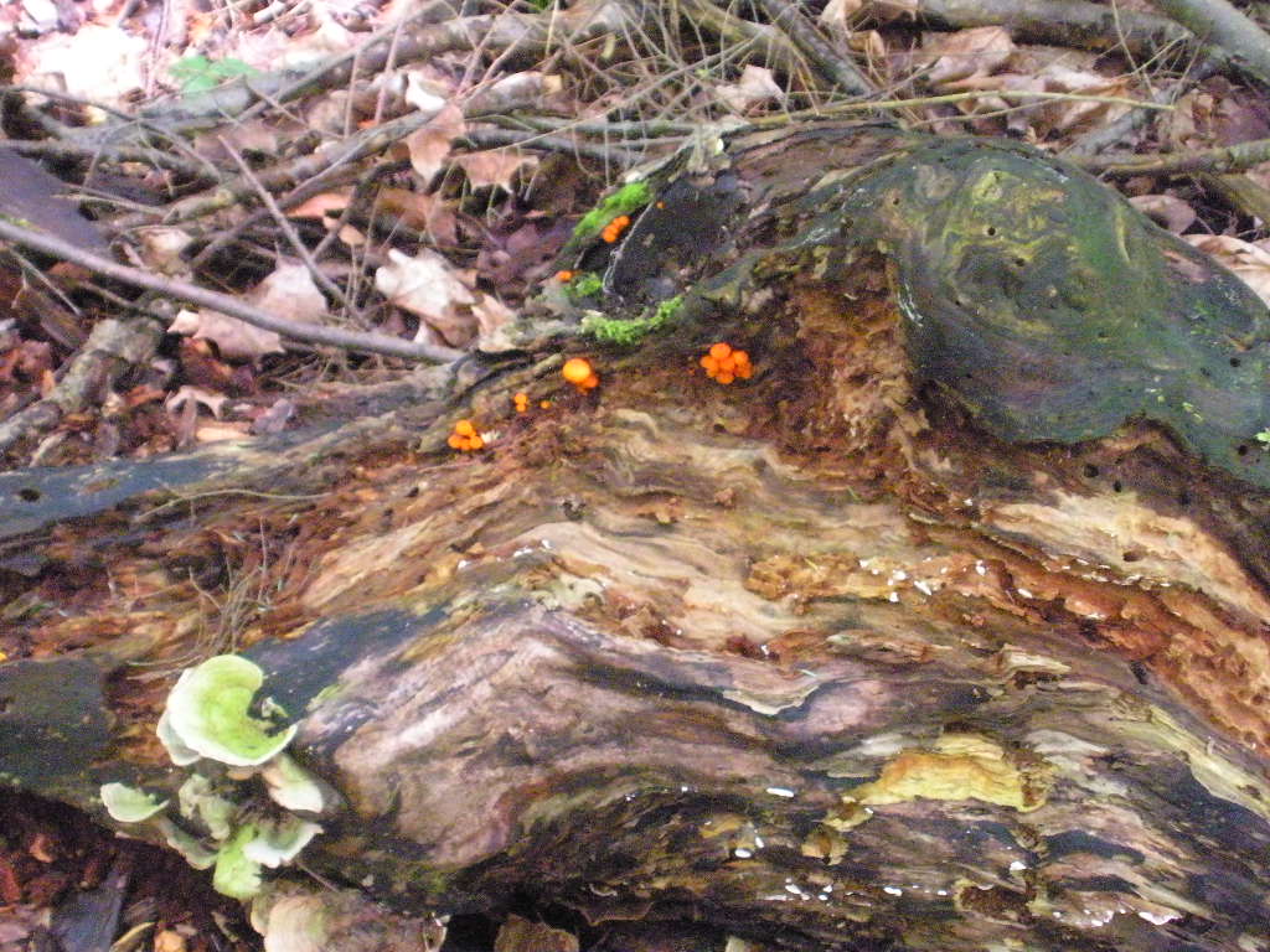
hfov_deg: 36.8
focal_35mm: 52
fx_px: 1908
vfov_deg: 28.0
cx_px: 635
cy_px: 476
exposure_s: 1/59.1
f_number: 4.4
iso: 1600
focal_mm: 9.1
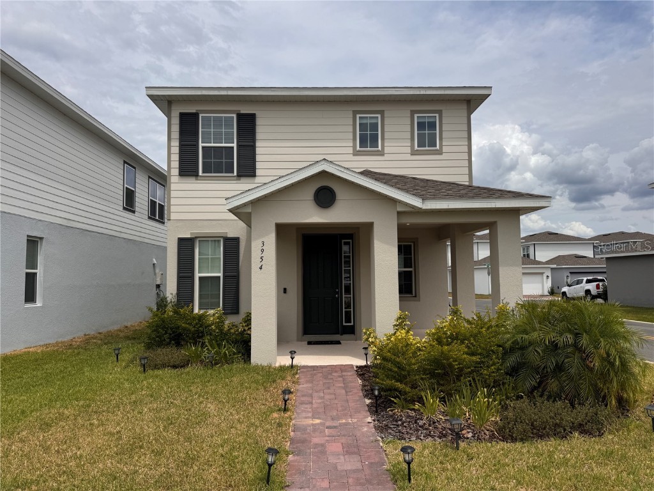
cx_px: 327
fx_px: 453
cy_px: 246
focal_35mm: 24
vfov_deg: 56.8
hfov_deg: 71.6
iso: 80
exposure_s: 1/9009
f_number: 1.78
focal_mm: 6.76
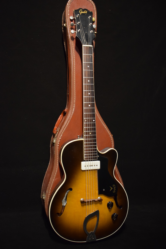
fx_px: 249
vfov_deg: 53.1
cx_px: 83
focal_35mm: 36
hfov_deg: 36.9
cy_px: 124
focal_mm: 24
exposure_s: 1/30
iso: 3200
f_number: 4
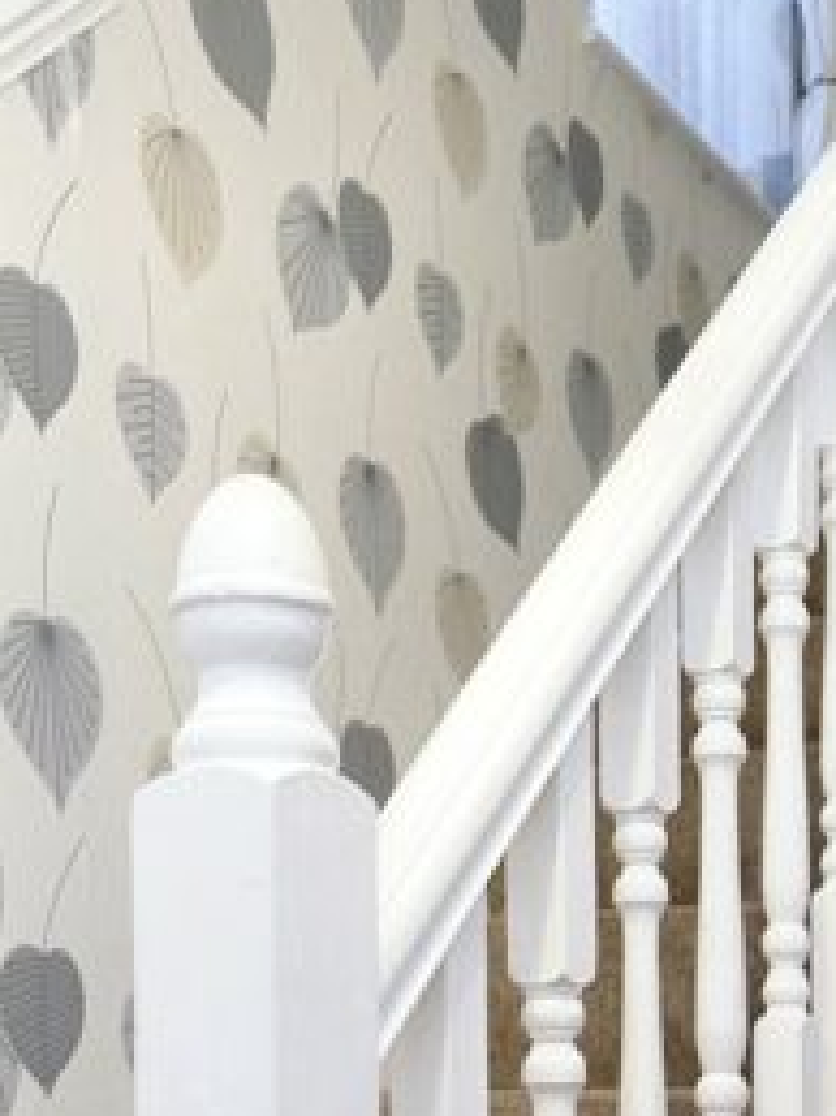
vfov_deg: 30.9
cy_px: 1166
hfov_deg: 25.4
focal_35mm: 57
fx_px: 1837
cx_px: 616
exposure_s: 1/12
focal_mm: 10
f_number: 4
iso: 800
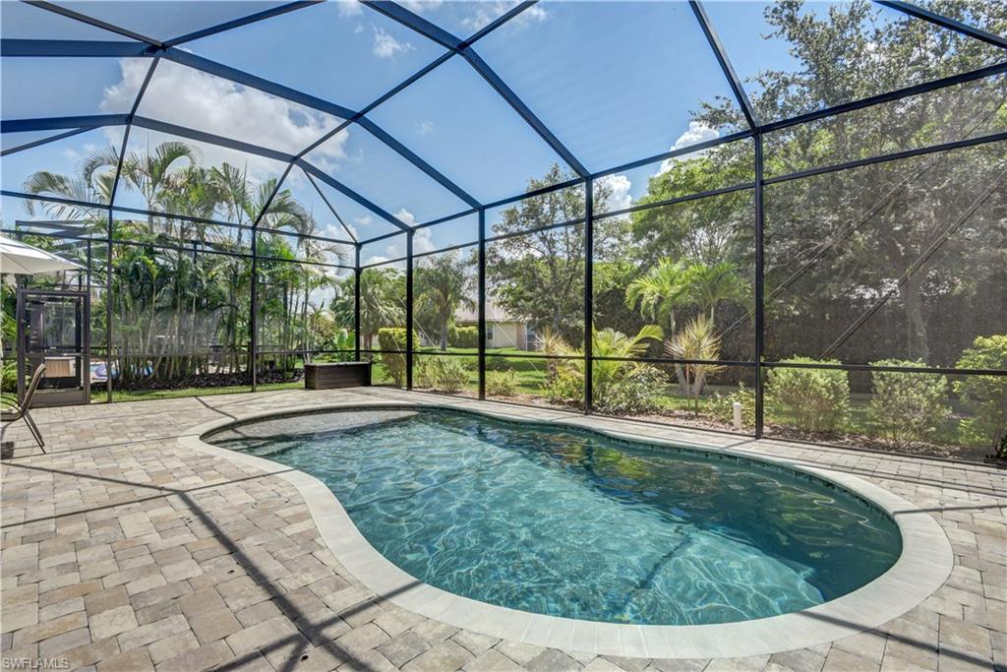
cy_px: 336
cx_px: 504
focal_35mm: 16
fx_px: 448
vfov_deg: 73.8
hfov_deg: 96.7
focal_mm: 16
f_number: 11
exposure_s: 1/400
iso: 400
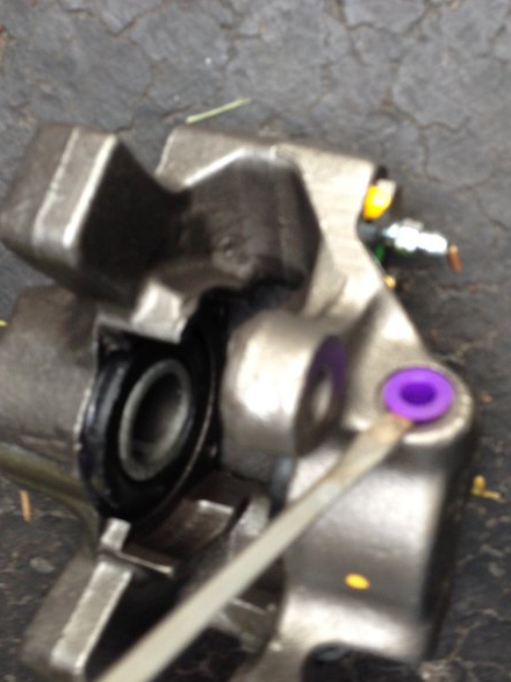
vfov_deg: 42.1
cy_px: 347
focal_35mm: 45
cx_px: 341
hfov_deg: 31.9
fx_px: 886
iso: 50
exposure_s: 1/60
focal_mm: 4.12
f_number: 2.4
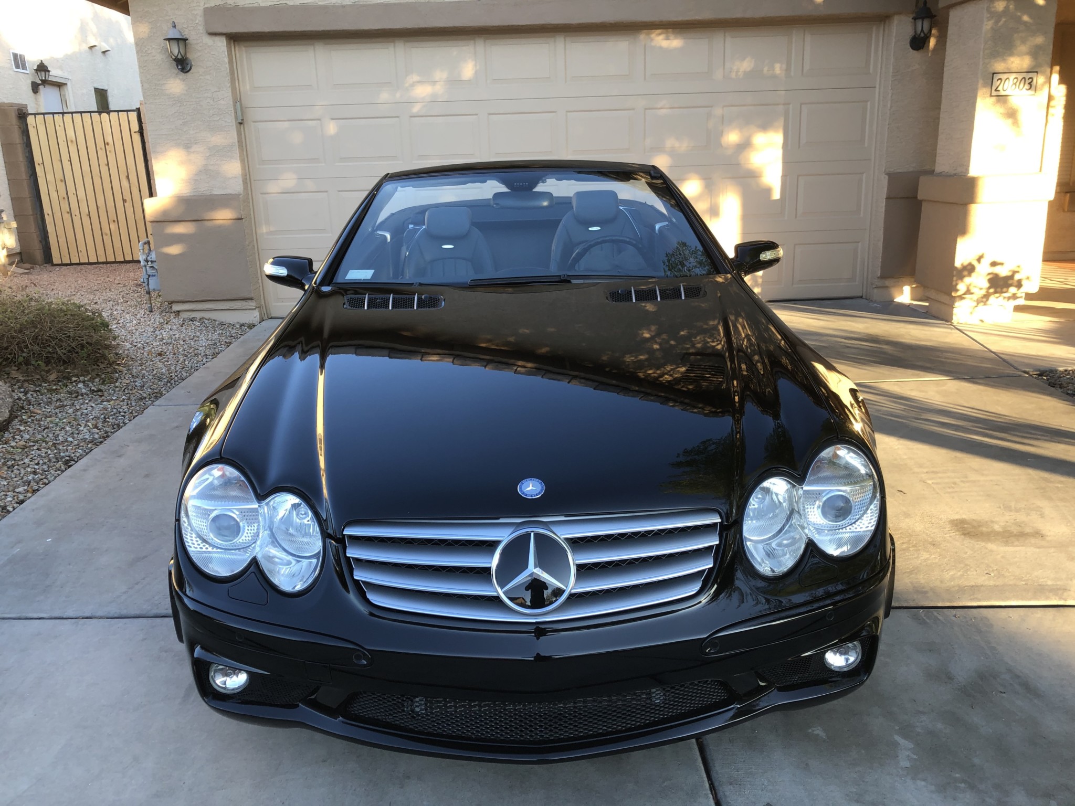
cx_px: 538
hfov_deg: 63.4
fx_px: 870
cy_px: 403
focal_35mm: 28
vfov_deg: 49.7
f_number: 1.8
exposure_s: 1/120
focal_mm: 3.99
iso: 32
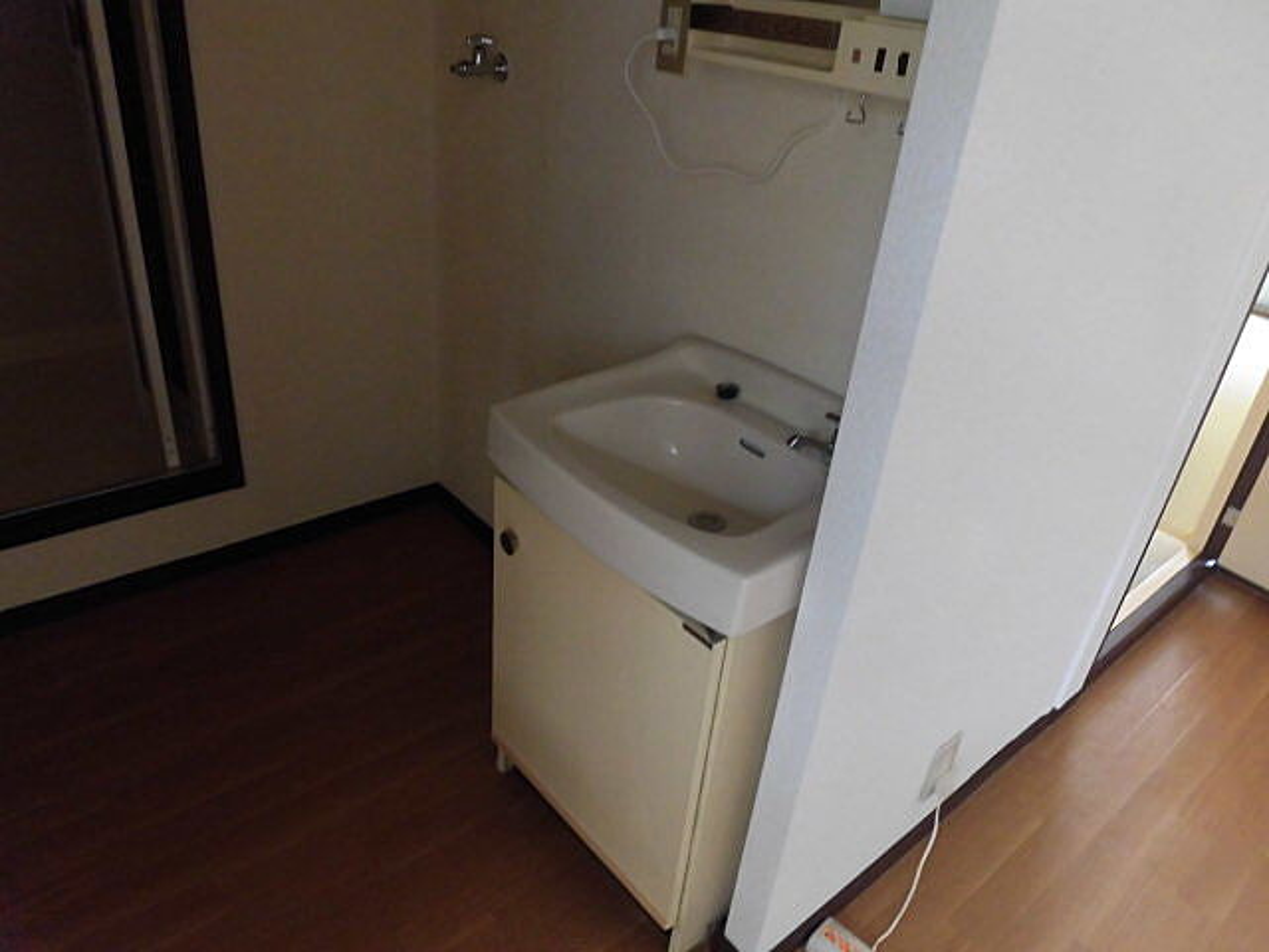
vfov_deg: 56.8
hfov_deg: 71.6
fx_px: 880
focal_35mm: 24
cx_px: 634
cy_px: 476
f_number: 3.1
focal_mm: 4.3
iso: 400
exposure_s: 1/30
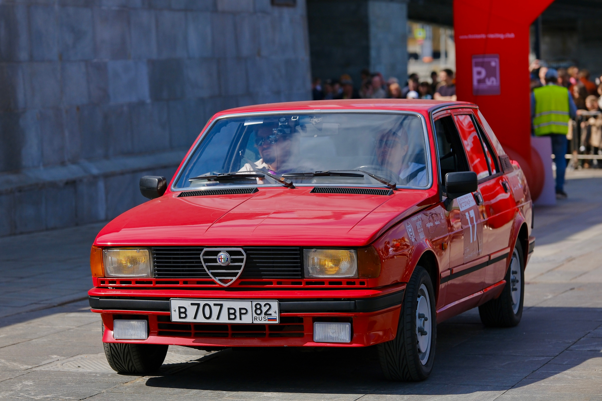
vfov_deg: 12.1
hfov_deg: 18.1
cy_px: 200
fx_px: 1890
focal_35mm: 113
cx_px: 301
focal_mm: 75
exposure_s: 1/4700
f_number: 2.8
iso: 160
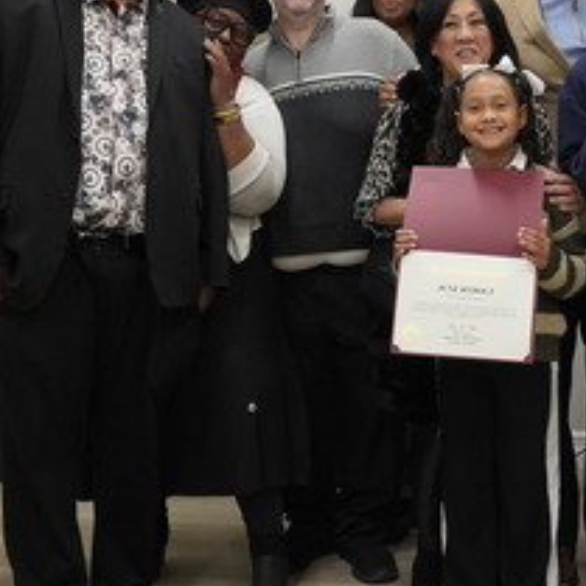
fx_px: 1133
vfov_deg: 28.5
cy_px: 140
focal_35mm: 59
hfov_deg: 28.3
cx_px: 485
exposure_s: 1/160
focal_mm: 17
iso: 1600
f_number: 4
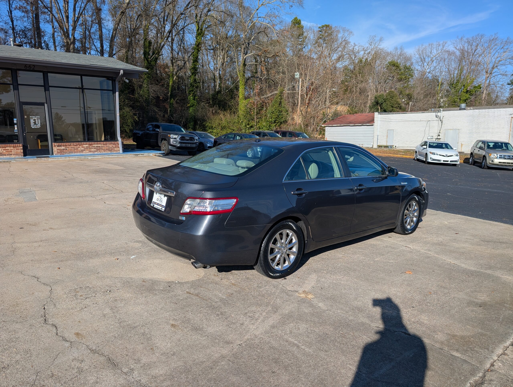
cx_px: 256
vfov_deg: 56.9
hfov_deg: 71.5
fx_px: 356
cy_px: 194
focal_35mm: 24
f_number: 1.68
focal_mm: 6.9
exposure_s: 1/1357
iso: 19
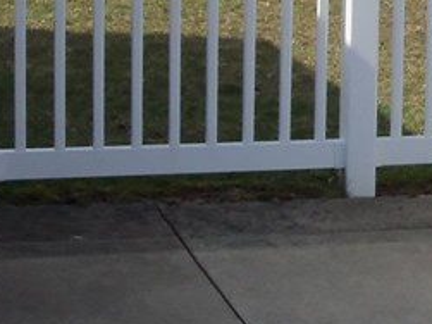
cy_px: 41
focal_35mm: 151
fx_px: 1884
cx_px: 649
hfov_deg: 12.4
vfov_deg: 9.8
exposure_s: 1/125
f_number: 9.2
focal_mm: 6.7
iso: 64
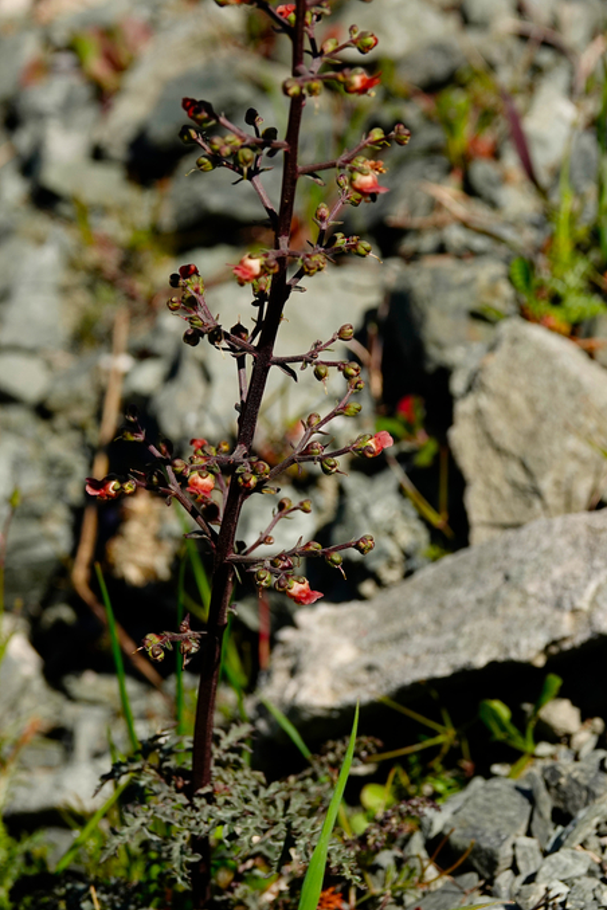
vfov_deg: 13.1
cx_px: 328
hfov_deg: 8.7
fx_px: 3970
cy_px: 376
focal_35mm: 157
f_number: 4.5
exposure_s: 1/1000
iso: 100
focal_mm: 44.93
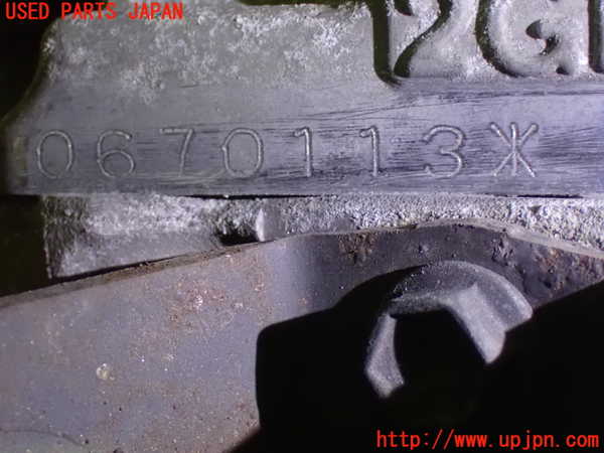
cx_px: 302
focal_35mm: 71
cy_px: 226
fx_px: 1239
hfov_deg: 27.4
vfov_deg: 20.7
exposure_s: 1/60
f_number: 3.9
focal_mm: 12.73
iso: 1600
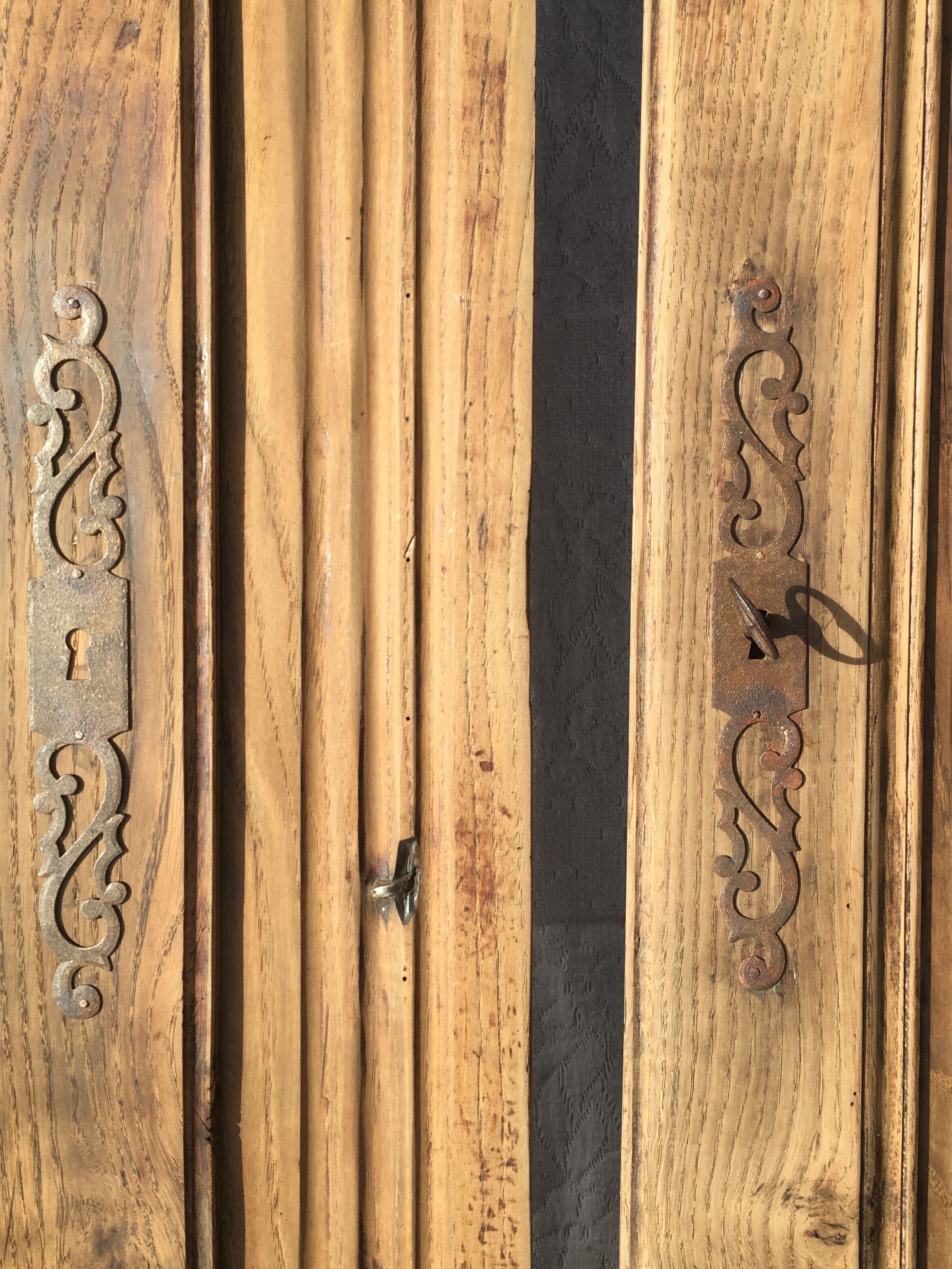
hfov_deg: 38.6
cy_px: 589
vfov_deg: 50.1
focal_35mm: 37
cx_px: 522
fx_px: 1357
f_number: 2.2
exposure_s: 1/516
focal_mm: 4.15
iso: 25
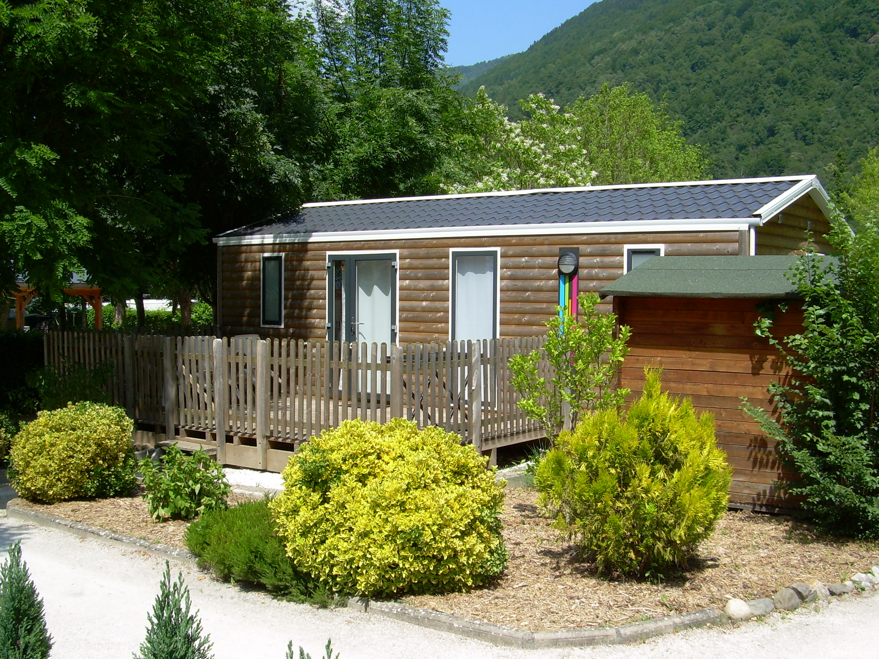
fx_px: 990
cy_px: 329
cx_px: 439
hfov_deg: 47.9
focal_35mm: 39
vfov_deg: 36.8
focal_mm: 6.3
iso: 50
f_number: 4.6
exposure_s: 1/354
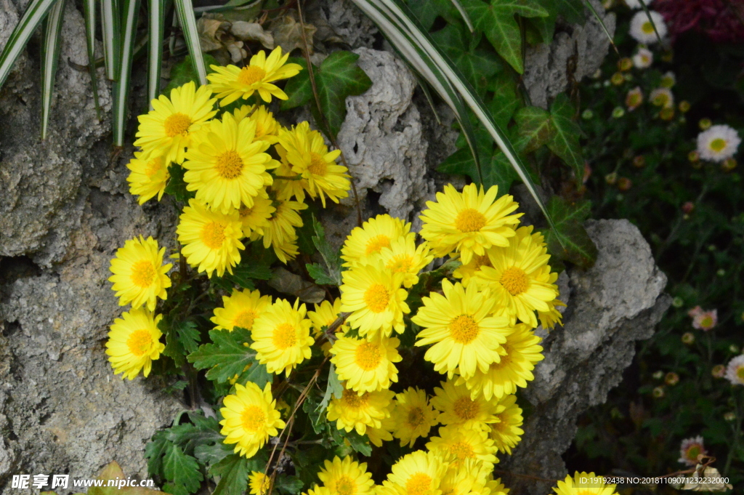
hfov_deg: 11.8
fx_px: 3593
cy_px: 248
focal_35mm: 174
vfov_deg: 7.9
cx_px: 372
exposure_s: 1/250
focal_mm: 116
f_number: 22
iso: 6400
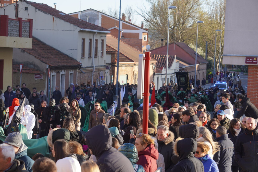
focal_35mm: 118
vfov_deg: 11.6
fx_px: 849
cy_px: 86
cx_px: 129
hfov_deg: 17.3
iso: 100
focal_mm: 79
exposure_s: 1/160
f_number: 5.6
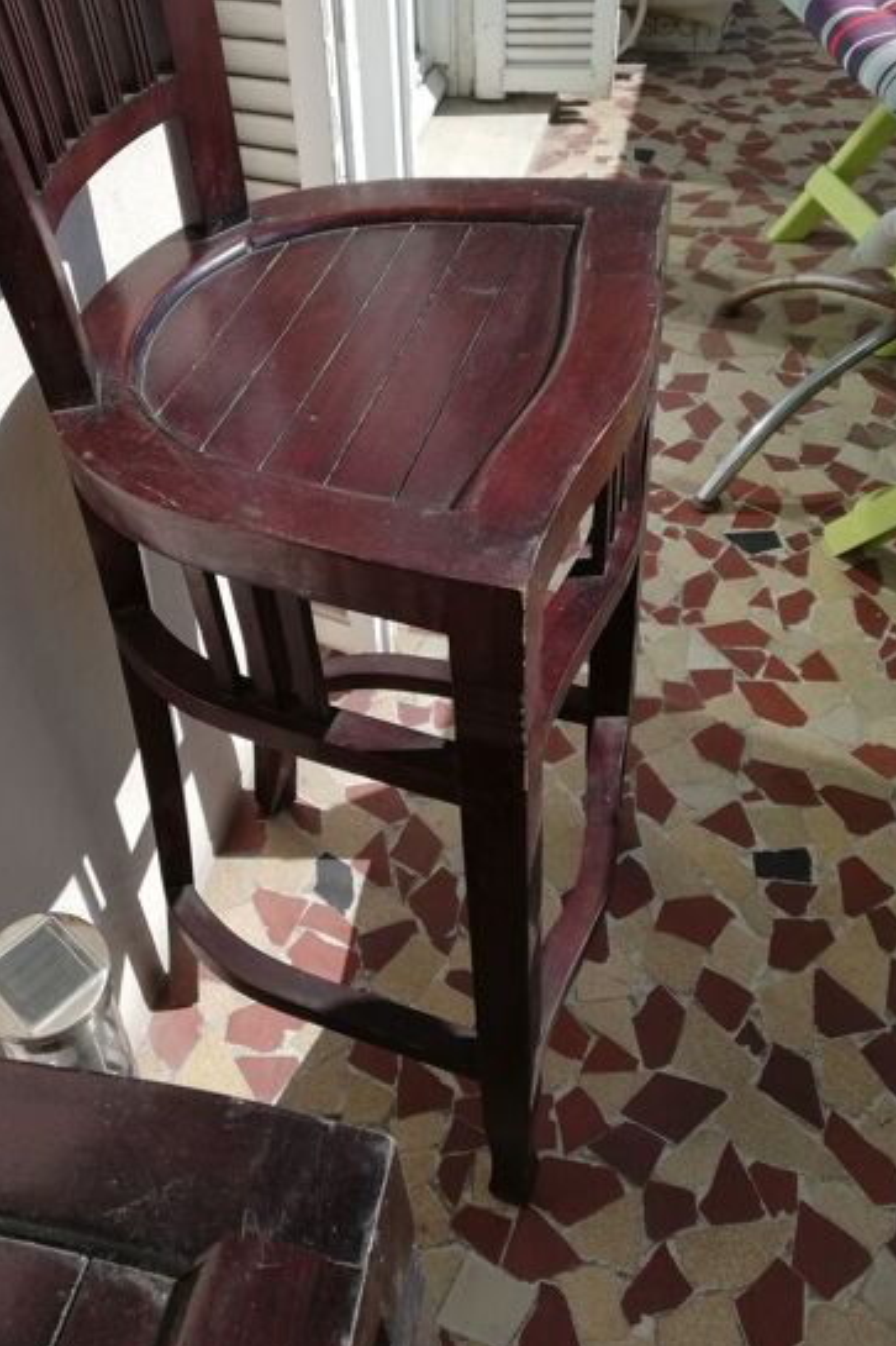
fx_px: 1233
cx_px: 311
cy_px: 571
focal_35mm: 33
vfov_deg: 57.0
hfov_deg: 39.5
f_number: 2.2
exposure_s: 1/1001
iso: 50
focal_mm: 3.81
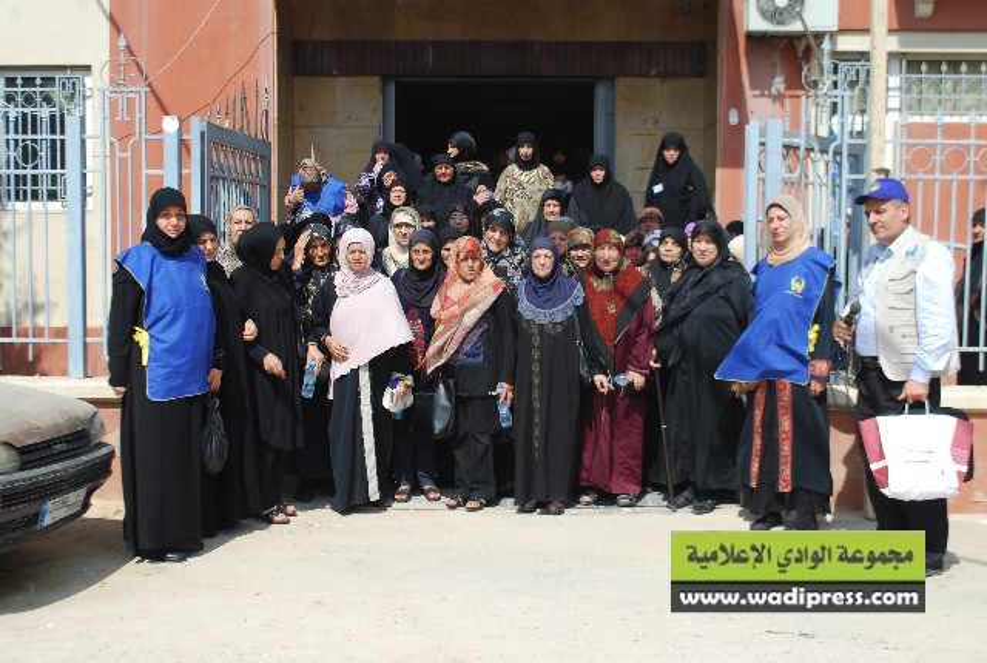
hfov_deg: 41.0
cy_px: 332
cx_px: 494
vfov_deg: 28.2
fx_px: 1319
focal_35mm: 48
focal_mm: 32
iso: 100
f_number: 7.1
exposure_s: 1/200
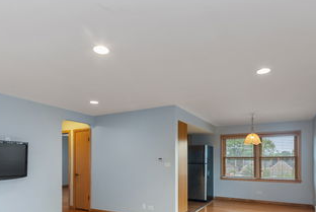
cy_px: 157
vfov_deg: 53.0
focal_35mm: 23
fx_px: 202
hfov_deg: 76.0
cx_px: 163
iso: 400
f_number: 8
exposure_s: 1/6
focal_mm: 15
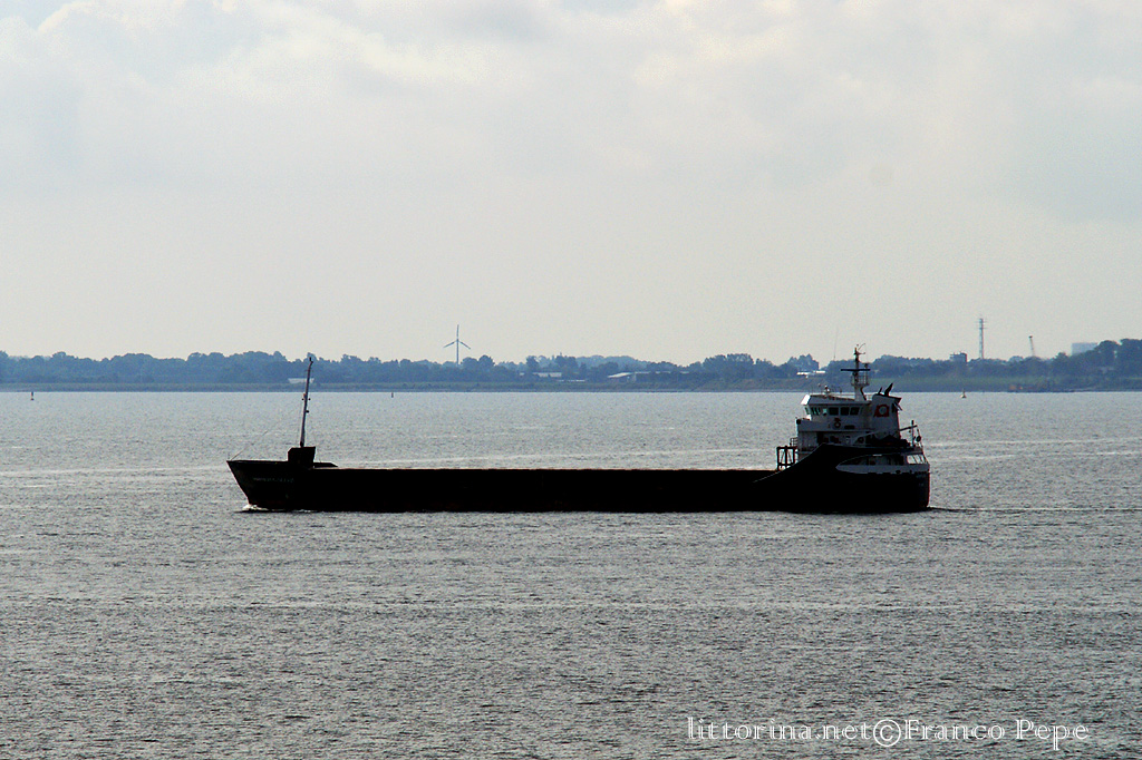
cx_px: 571
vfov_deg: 4.4
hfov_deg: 6.5
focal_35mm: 315
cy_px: 380
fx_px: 9989
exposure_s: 1/800
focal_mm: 210
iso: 200
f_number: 10
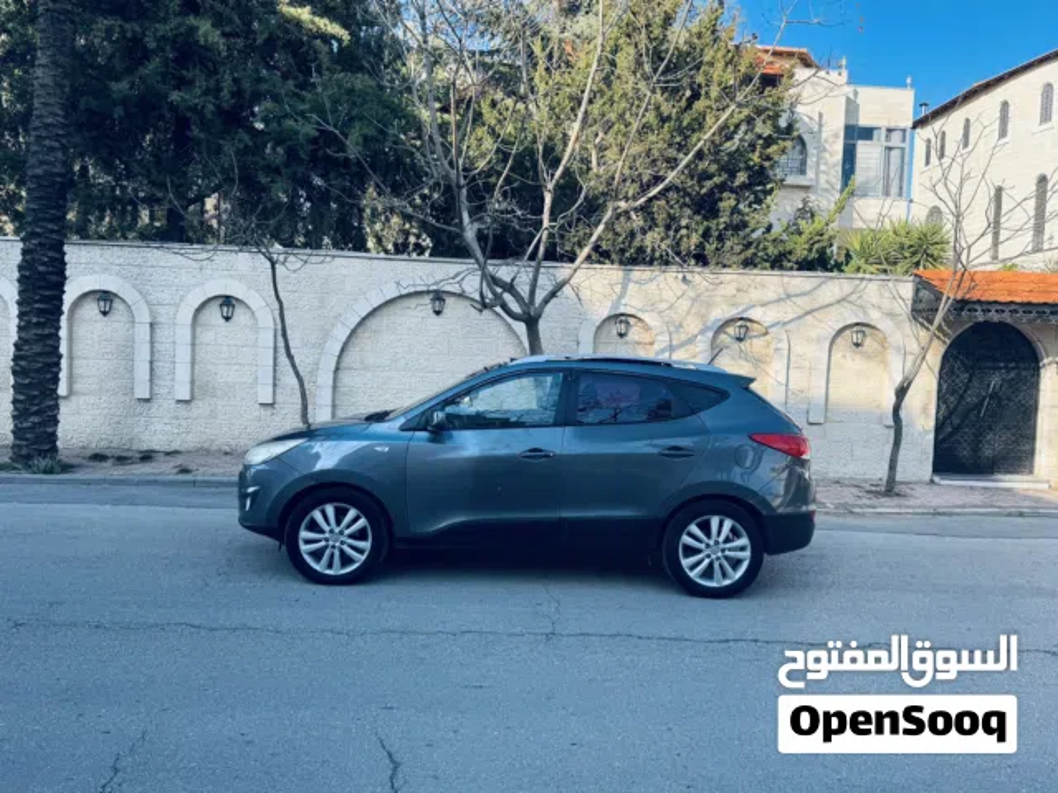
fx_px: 734
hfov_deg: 71.6
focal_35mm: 24
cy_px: 396
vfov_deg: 56.8
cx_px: 529
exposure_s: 1/1059
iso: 80
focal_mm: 6.76
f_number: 1.78
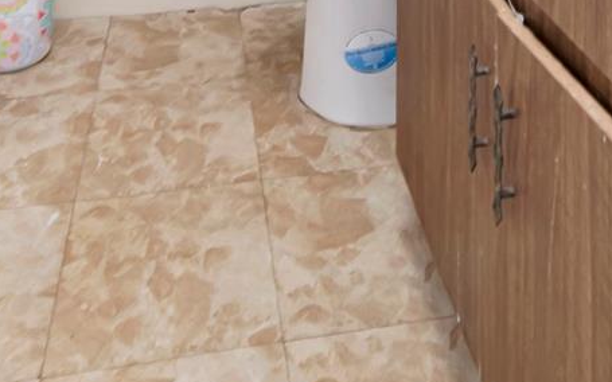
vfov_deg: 18.6
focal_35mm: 44
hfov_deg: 45.0
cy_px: -383
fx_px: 739
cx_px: 317
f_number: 7.1
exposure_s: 1/5
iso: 800
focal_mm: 11
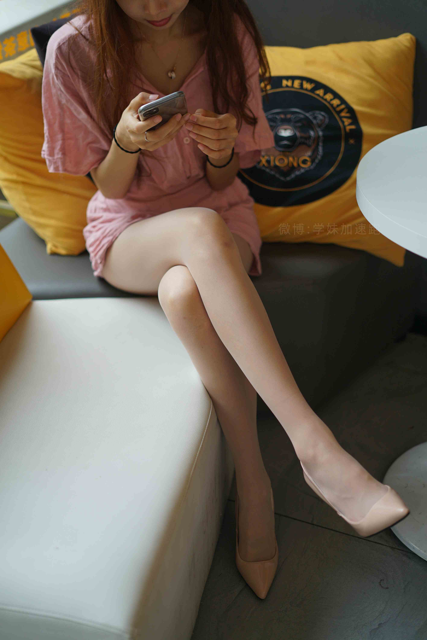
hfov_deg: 27.0
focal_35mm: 50
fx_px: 888
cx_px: 214
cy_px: 320
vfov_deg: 39.6
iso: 160
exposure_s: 1/500
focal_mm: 50
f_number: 1.8
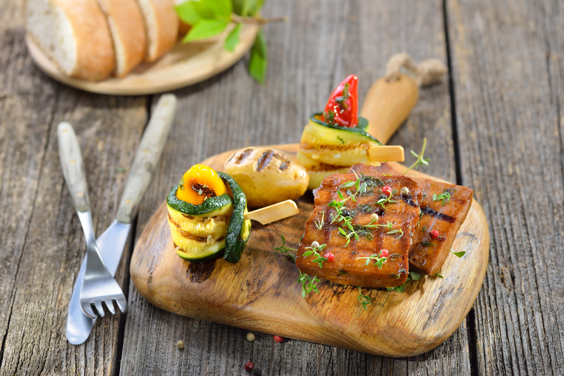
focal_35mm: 105
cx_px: 282
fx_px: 1646
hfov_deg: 19.4
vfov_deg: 13.1
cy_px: 188
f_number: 8
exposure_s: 1/160
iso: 100
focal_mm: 105
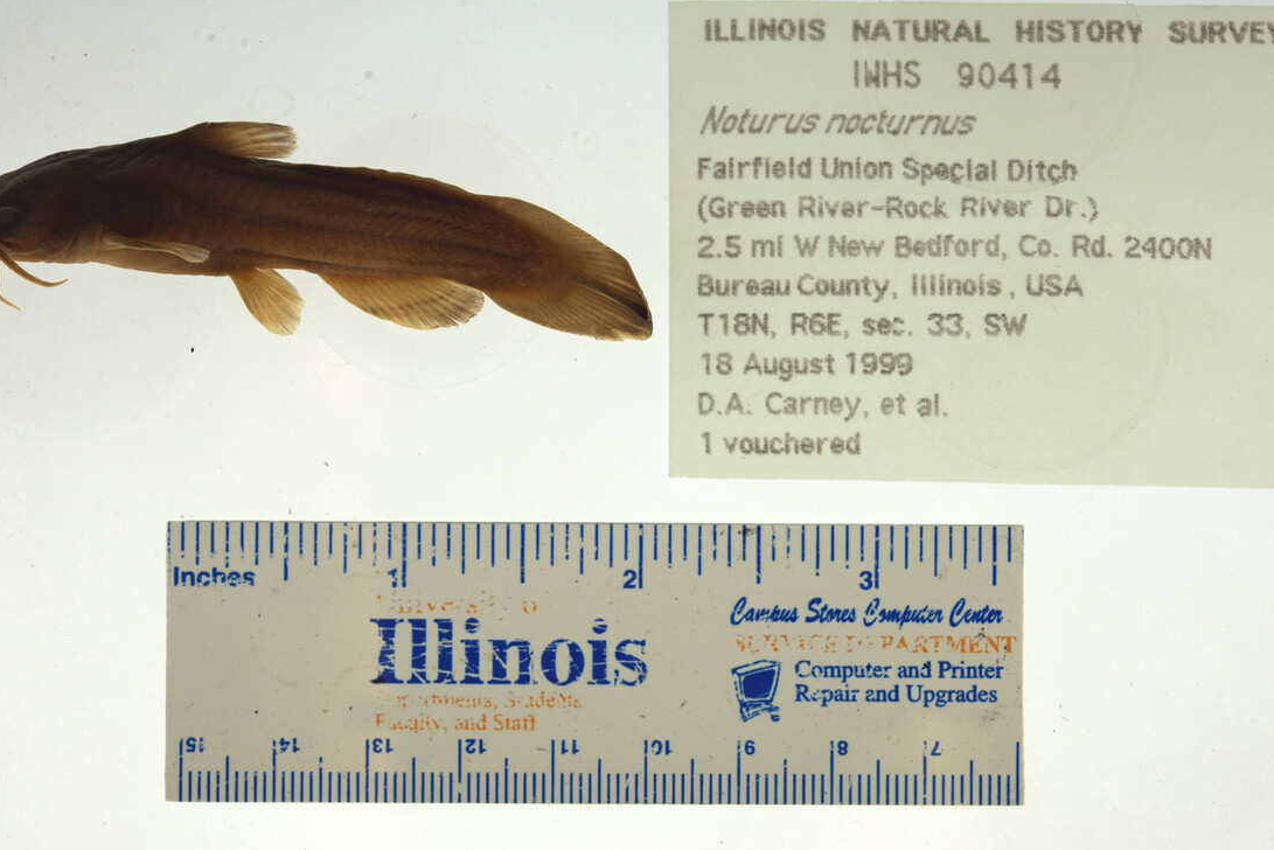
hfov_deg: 30.5
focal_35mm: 66
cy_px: 409
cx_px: 624
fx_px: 2336
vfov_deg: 20.6
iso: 100
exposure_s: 1/200
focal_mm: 60
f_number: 10
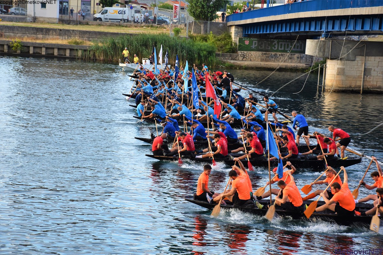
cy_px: 128
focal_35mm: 112
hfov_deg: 18.2
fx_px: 1197
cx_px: 192
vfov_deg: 12.2
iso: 180
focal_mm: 75
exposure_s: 1/125
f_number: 5.6
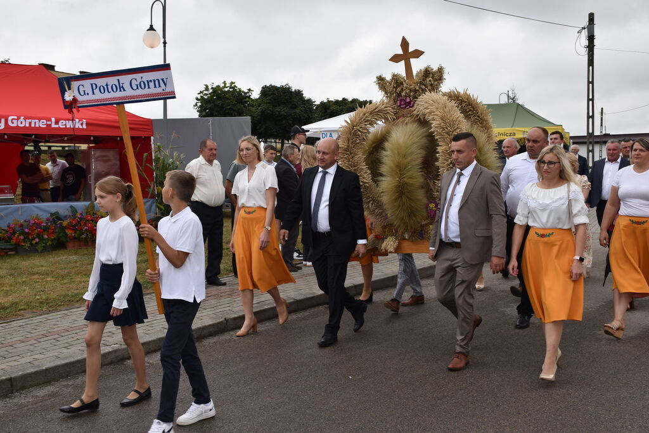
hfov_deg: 47.9
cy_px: 216
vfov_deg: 33.0
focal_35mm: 40
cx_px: 324
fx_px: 730
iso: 100
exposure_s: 1/200
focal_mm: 27
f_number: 8
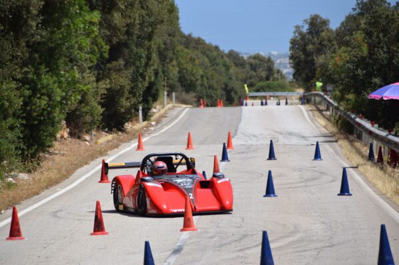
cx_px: 200
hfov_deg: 8.1
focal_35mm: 255
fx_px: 2822
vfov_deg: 5.4
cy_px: 132
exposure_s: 1/1600
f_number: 6.3
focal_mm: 170
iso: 400
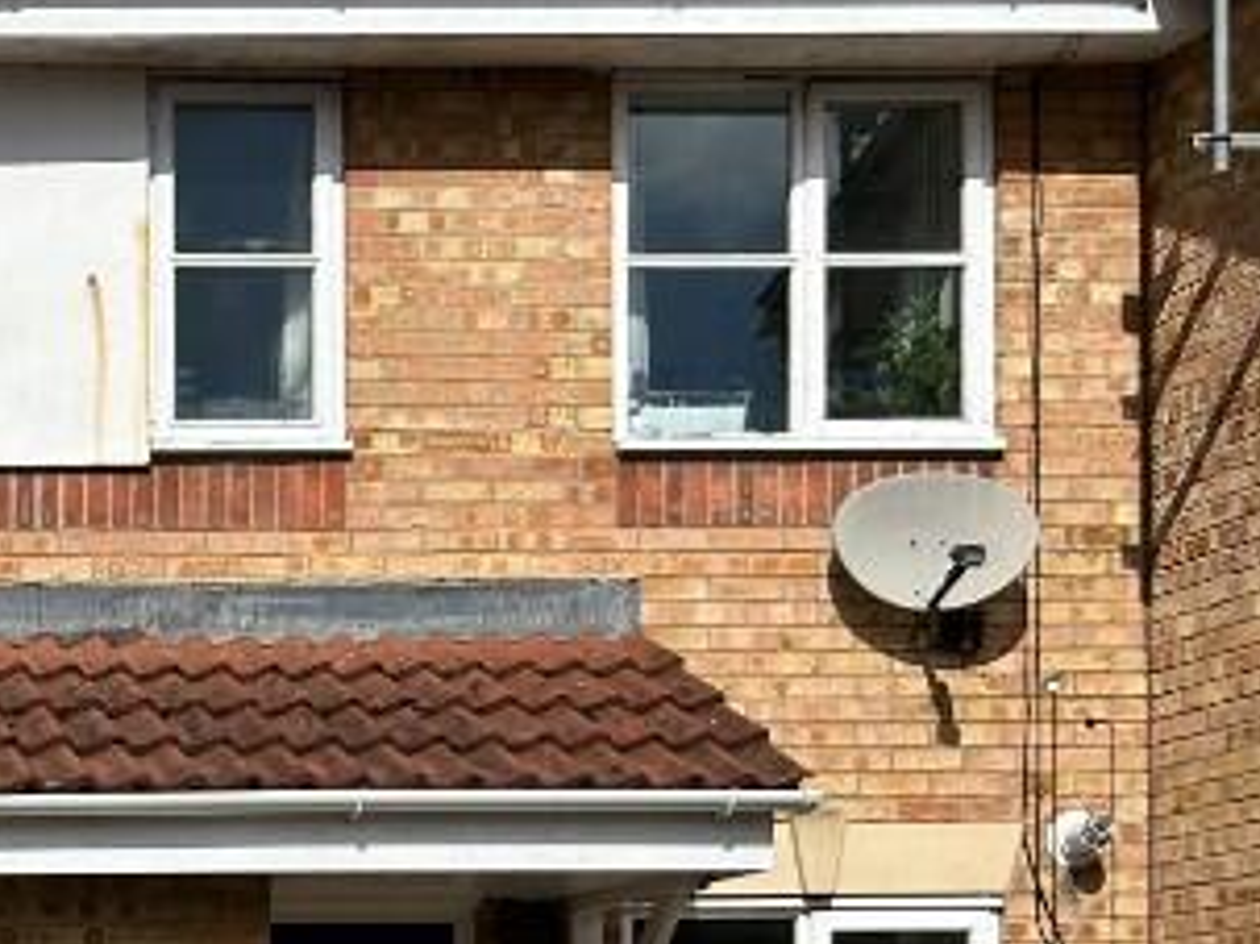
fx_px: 3202
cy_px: 1156
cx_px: -620
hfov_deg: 19.5
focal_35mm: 88
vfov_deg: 16.1
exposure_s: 1/7463
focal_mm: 5.7
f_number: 1.5
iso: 50
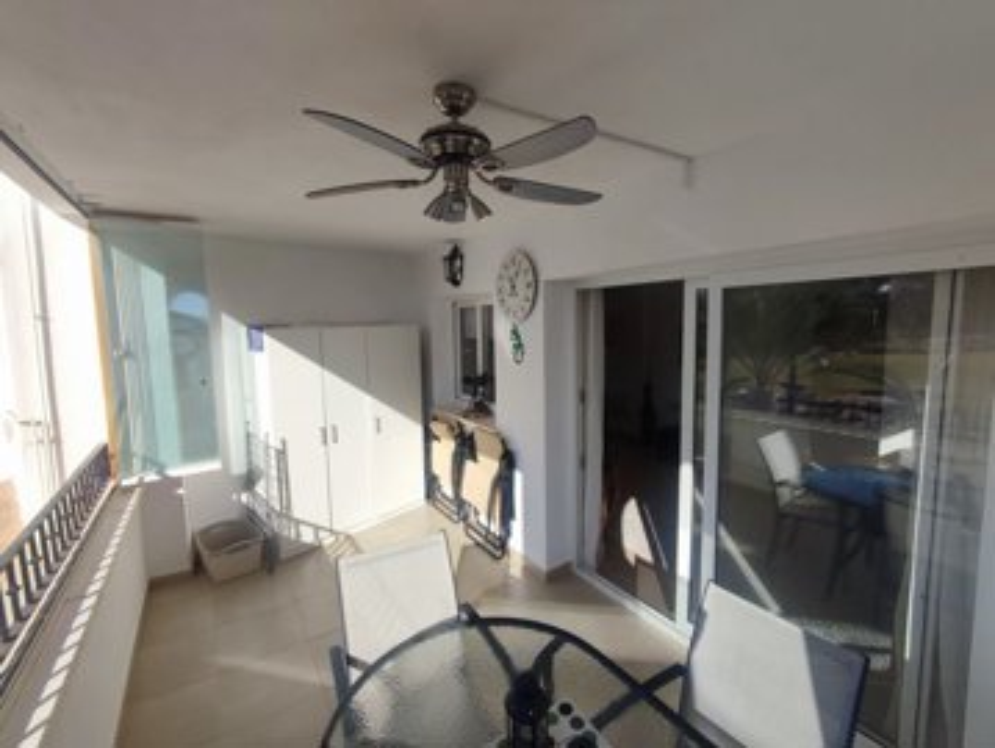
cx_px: 498
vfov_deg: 78.2
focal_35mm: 16
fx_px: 460
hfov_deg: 94.4
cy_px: 374
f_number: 2.2
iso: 50
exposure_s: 1/1648
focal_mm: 1.65
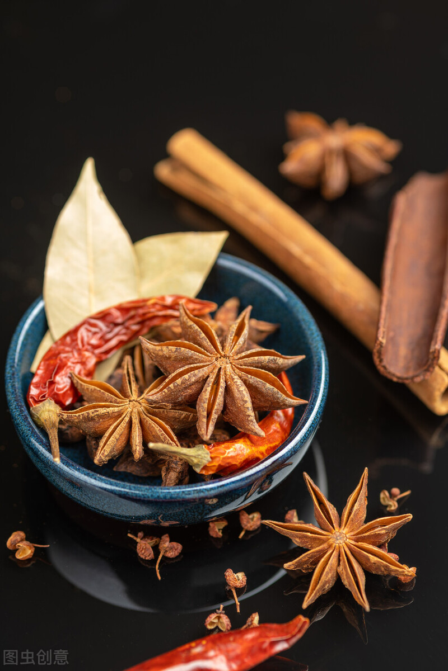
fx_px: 1960
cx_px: 224
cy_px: 336
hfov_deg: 13.0
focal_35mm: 105
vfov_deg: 19.5
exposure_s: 1/125
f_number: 5.6
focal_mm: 105
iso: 31
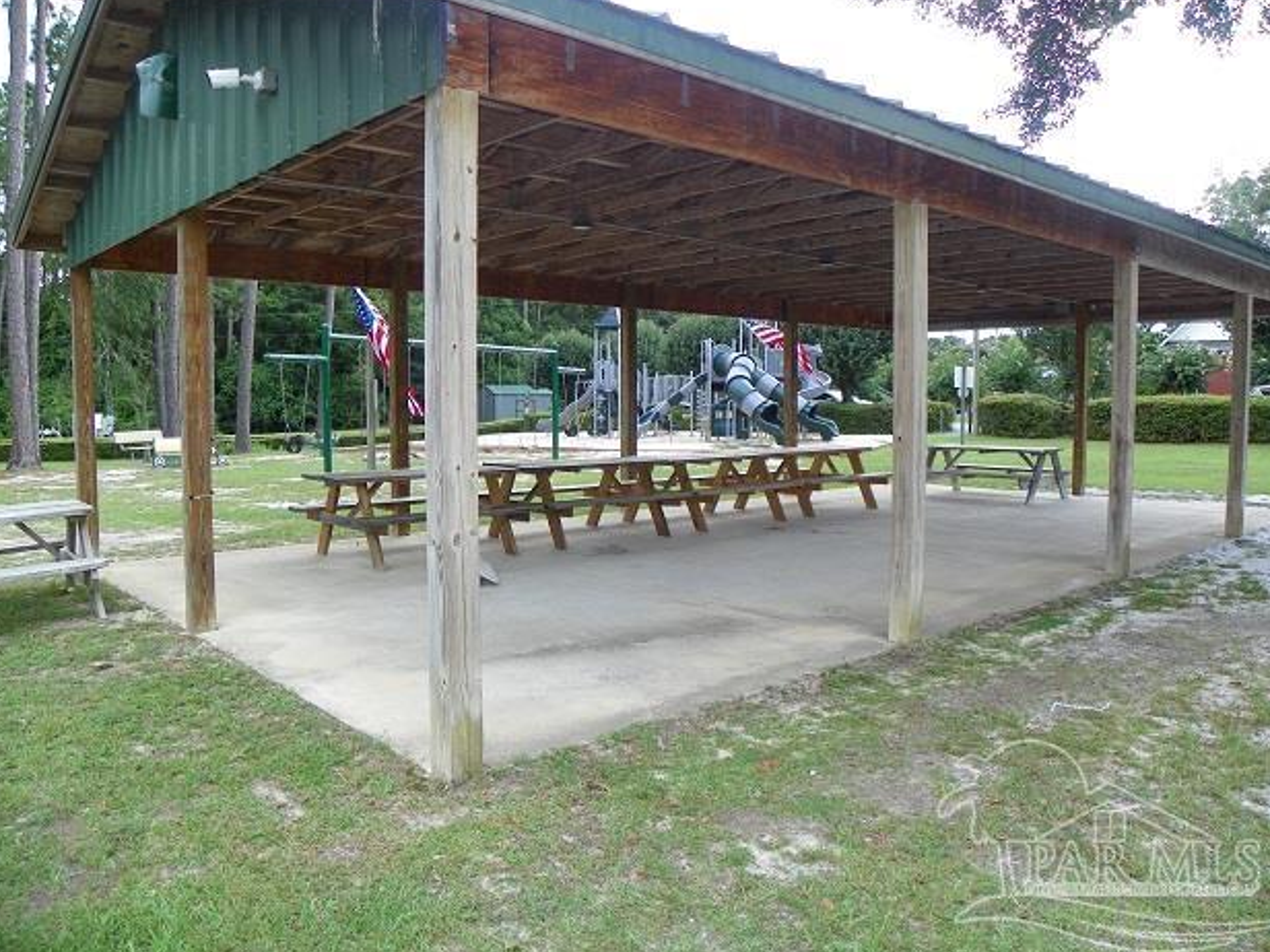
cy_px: 470
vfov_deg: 51.4
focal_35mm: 27
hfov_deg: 65.3
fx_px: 991
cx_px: 647
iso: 64
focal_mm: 4.6
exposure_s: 1/125
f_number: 2.8
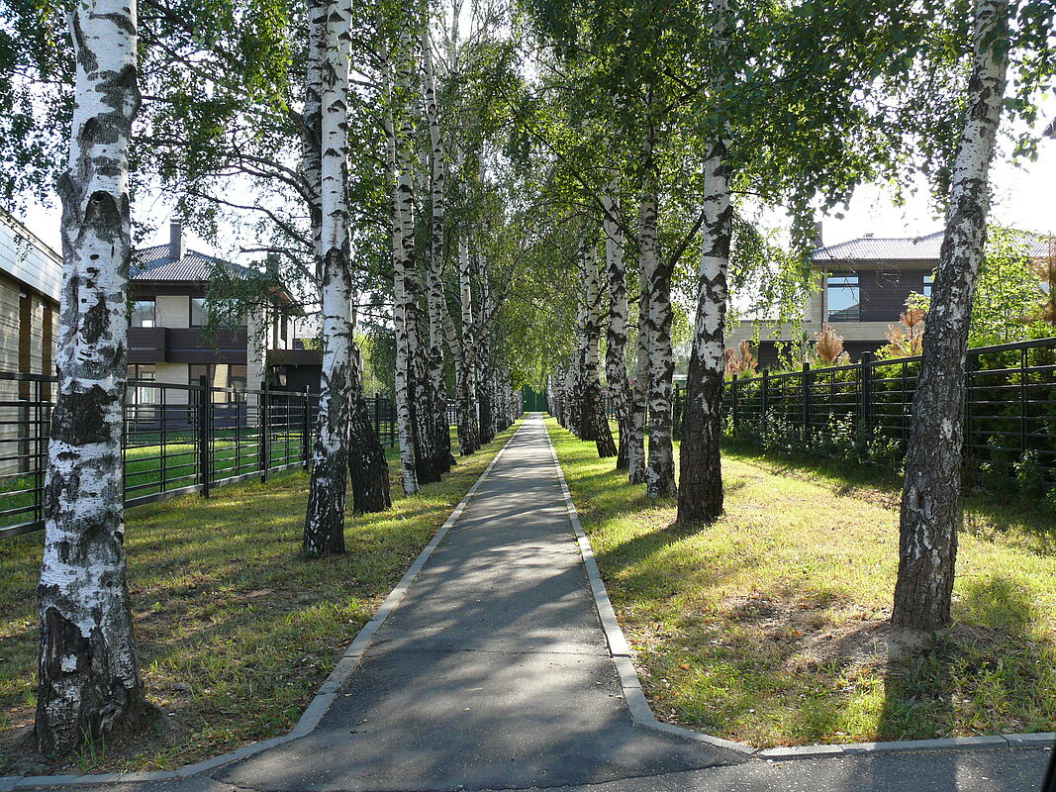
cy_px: 396
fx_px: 1068
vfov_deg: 40.7
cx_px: 528
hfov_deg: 52.6
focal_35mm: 35
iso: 100
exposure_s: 1/200
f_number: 4
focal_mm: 7.4
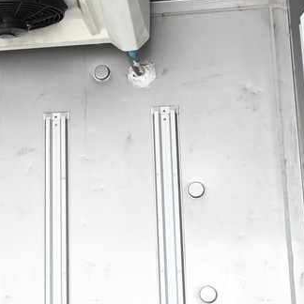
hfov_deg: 16.0
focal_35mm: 104
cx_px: -71
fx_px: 1033
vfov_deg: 16.7
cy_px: 85
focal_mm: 24
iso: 640
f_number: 5
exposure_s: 1/30
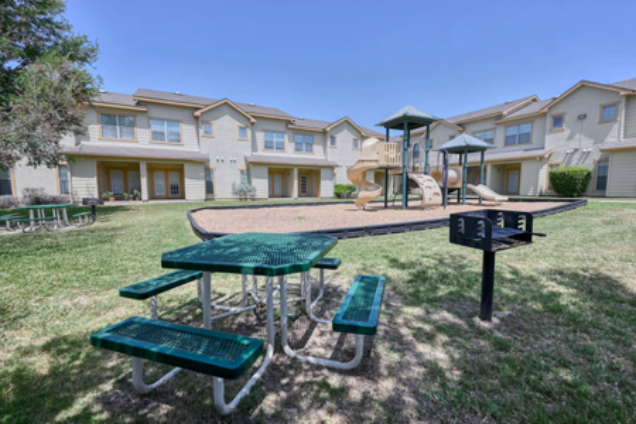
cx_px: 318
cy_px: 212
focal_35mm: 15
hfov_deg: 100.4
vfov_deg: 77.3
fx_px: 265
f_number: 8
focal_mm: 15
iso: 250
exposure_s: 1/1000
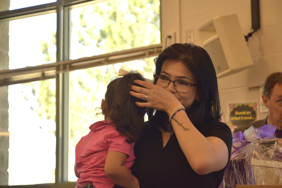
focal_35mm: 105
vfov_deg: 13.0
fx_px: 822
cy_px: 94
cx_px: 141
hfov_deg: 19.5
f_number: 5.3
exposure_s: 1/250
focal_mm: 70
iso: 560
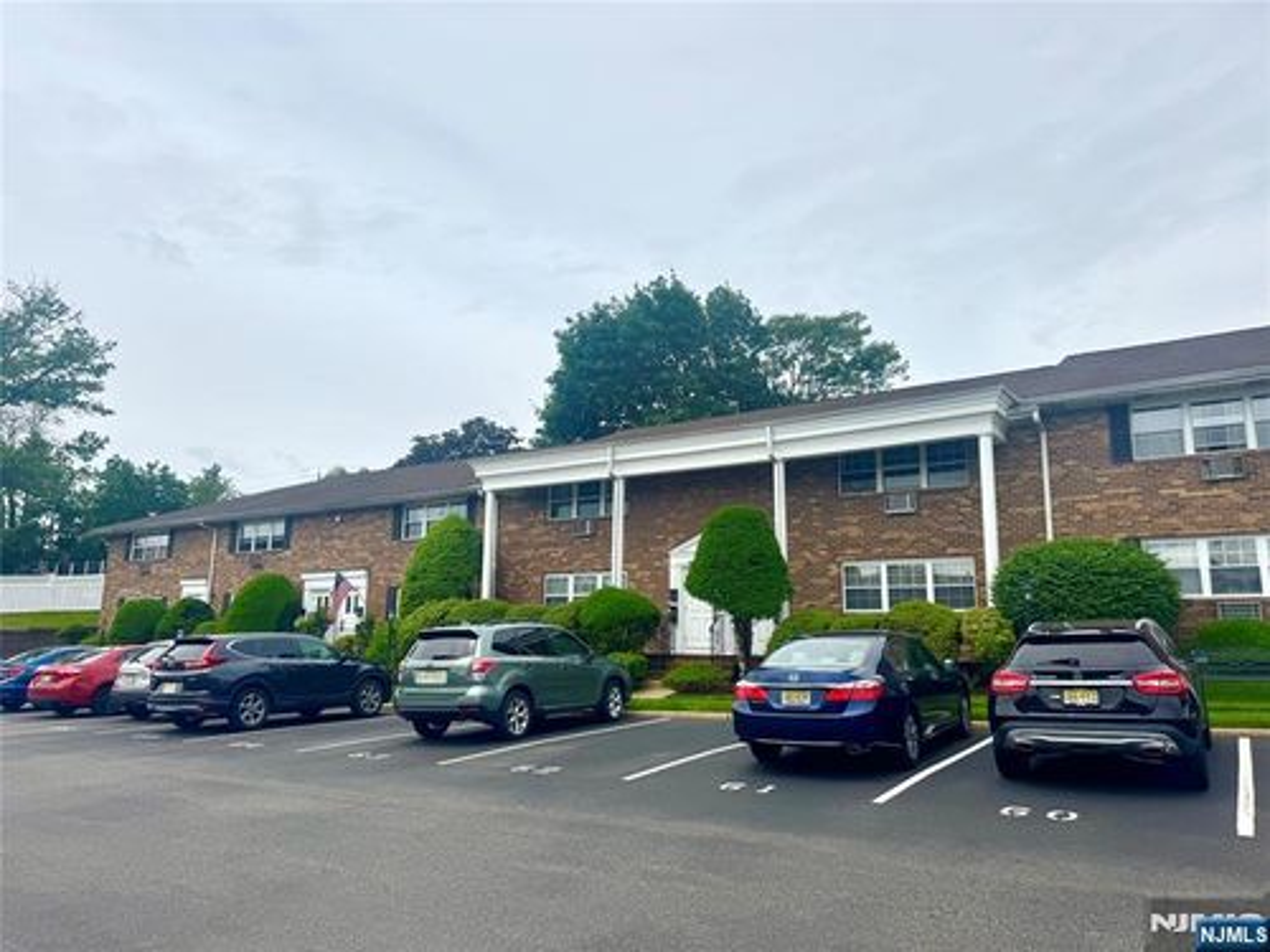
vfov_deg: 56.8
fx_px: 881
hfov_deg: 71.6
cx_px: 635
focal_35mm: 24
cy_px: 476
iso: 80
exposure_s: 1/7937
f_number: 1.78
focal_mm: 6.76
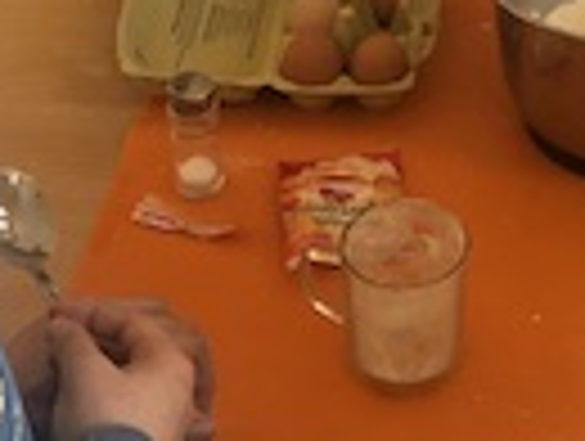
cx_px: 508
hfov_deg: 22.3
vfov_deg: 16.6
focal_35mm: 86
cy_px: -72
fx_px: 1456
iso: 64
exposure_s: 1/15
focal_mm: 3.99
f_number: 1.8
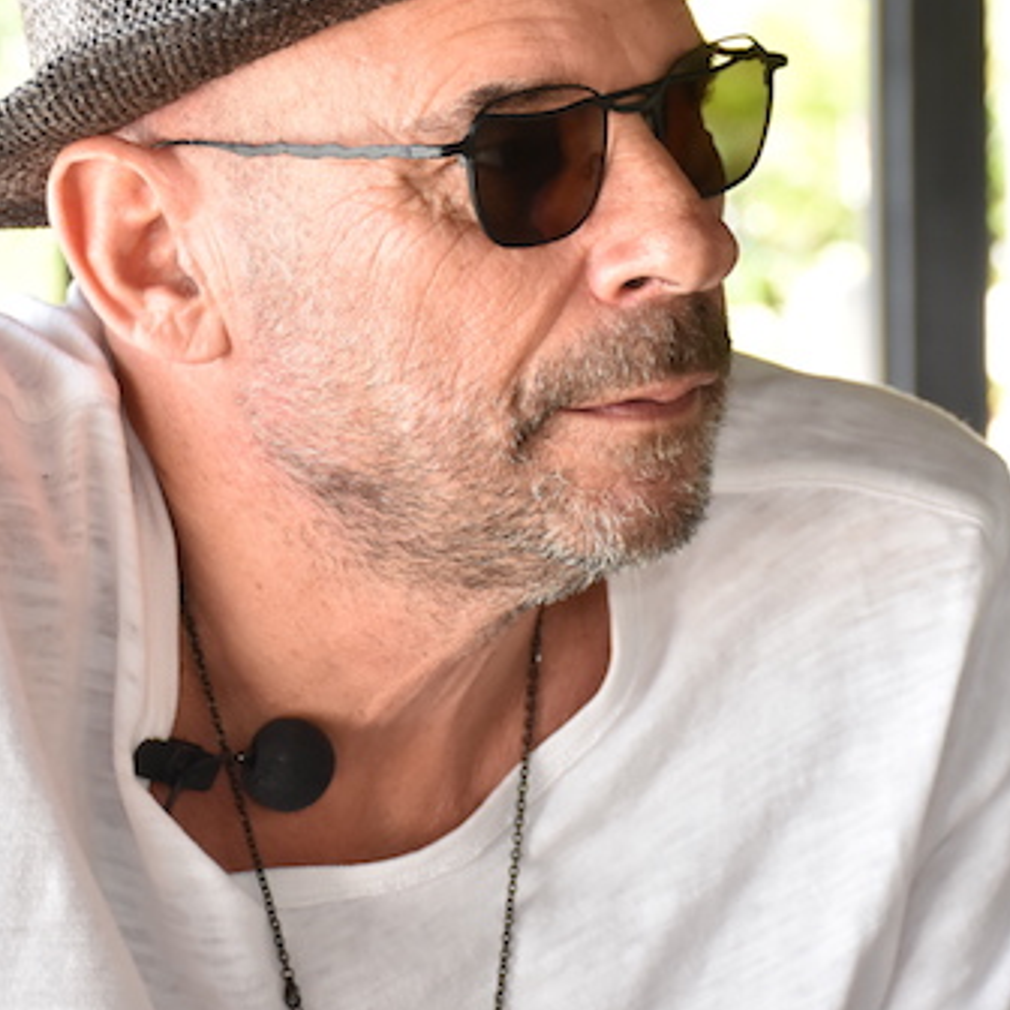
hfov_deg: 11.0
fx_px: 5216
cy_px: 310
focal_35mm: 158
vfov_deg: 11.0
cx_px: 764
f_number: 5.6
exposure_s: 1/250
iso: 1000
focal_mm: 52
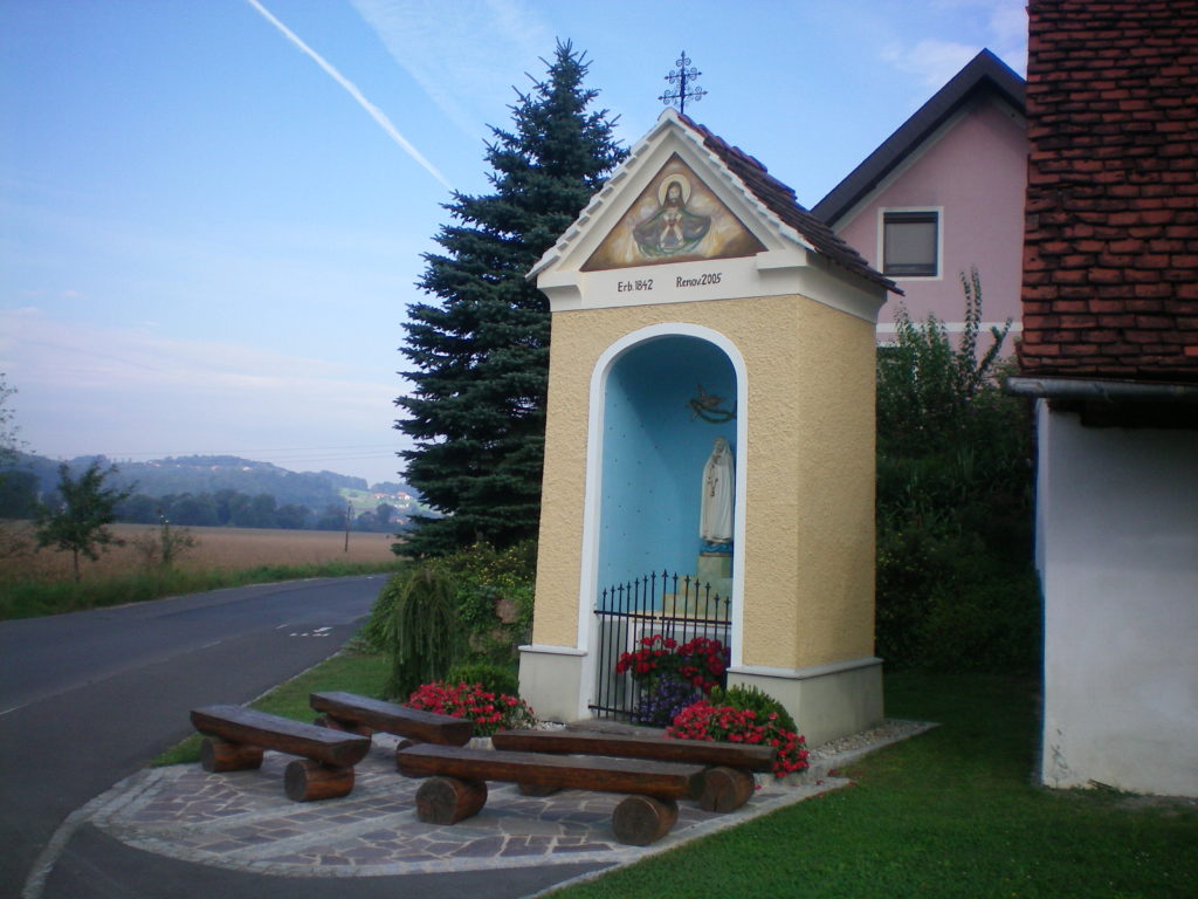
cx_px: 599
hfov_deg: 49.0
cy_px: 450
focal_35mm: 38
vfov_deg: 37.7
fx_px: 1315
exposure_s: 1/500
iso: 64
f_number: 3.1
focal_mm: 6.3
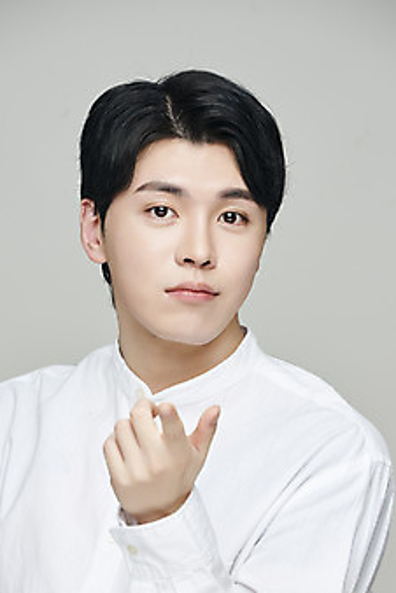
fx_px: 3894
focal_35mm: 236
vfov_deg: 8.7
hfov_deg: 5.8
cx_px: 194
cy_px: 339
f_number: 8
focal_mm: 200
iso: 64
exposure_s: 1/125
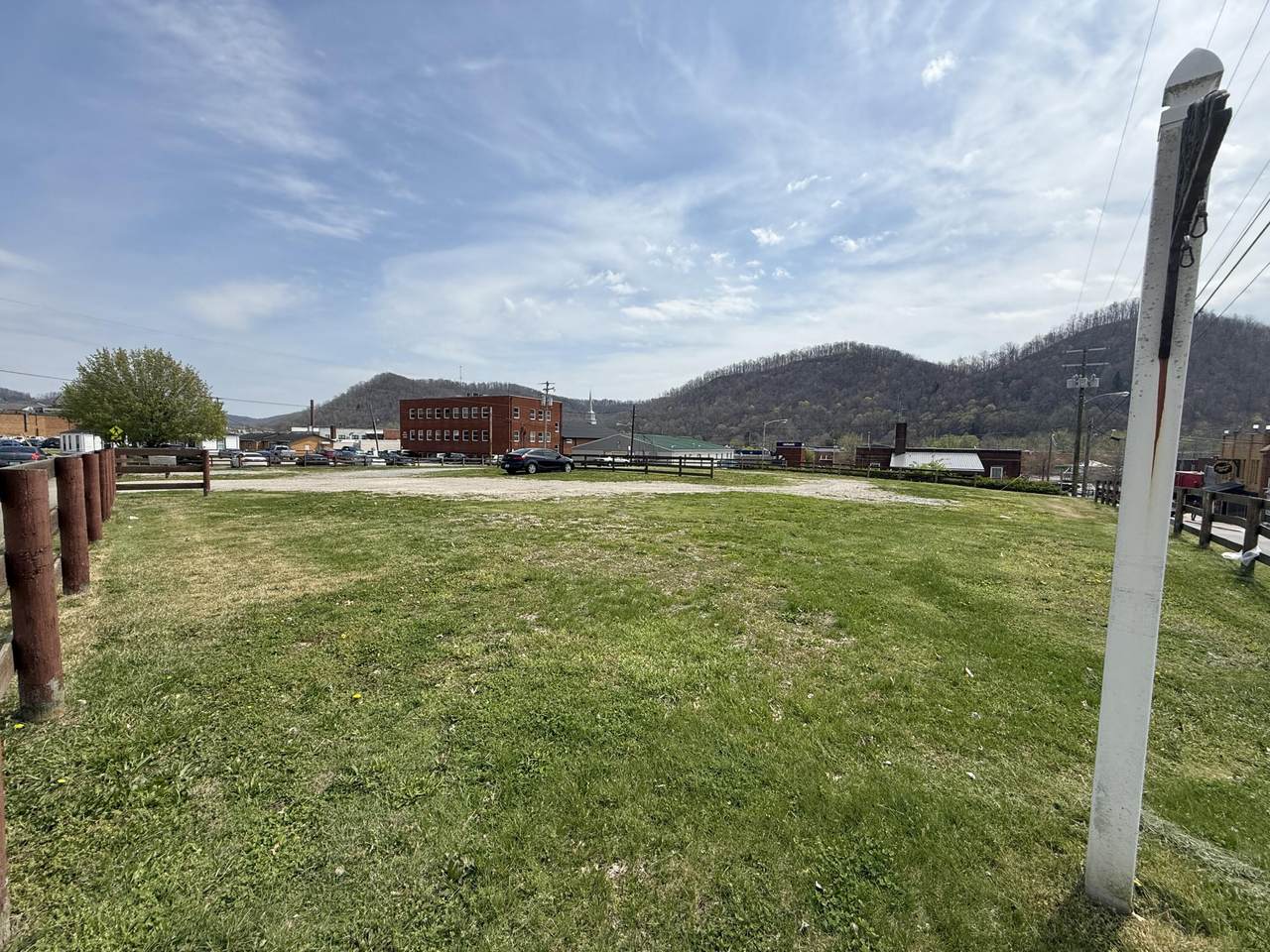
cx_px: 635
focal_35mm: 14
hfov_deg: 102.1
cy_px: 476
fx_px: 514
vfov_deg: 85.7
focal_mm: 2.22
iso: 50
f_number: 2.2
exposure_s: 1/3289
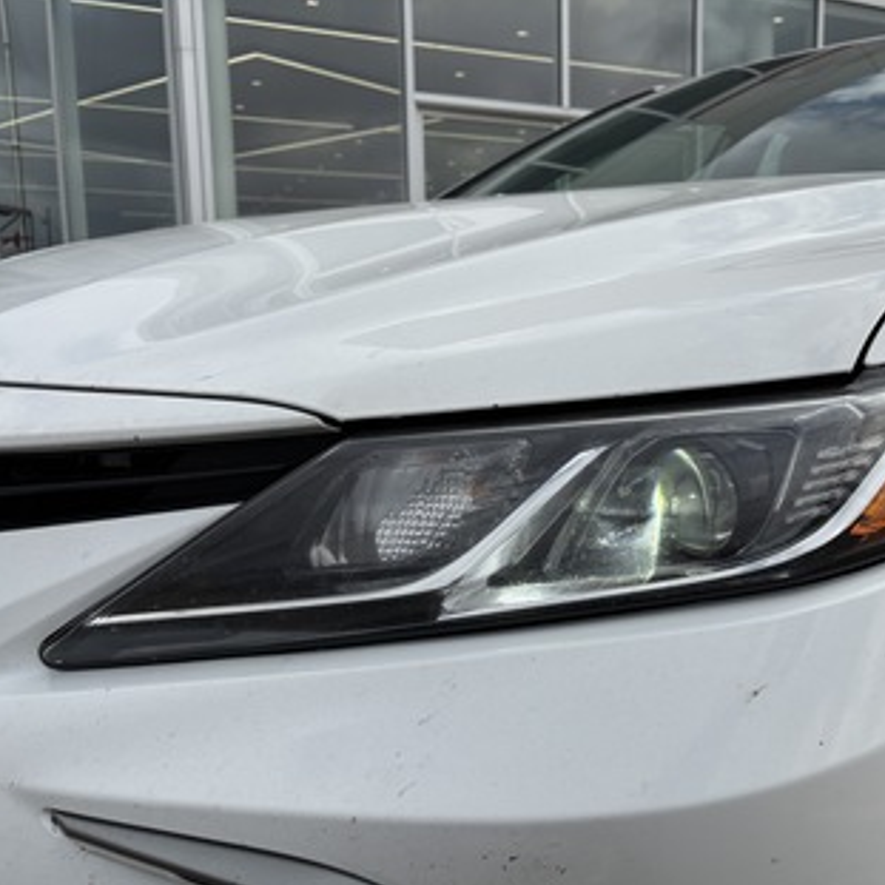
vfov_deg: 52.5
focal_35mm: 31
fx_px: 897
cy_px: 445
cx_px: 549
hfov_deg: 52.0
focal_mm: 5.96
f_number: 1.6
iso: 50
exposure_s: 1/3534
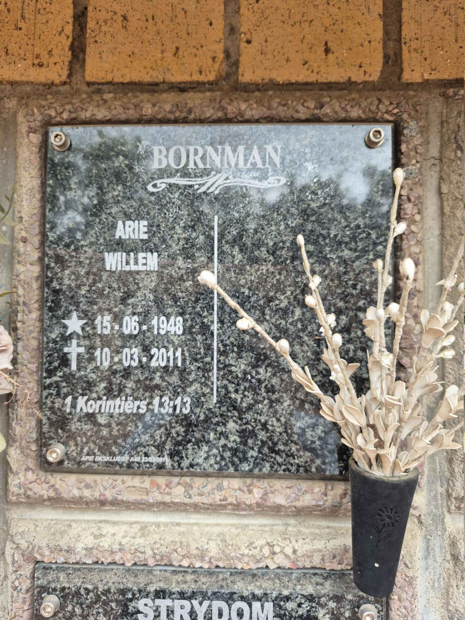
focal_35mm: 23
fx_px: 412
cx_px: 232
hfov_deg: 58.9
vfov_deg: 73.9
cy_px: 310
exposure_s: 1/180
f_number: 1.8
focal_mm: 5.4
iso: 100
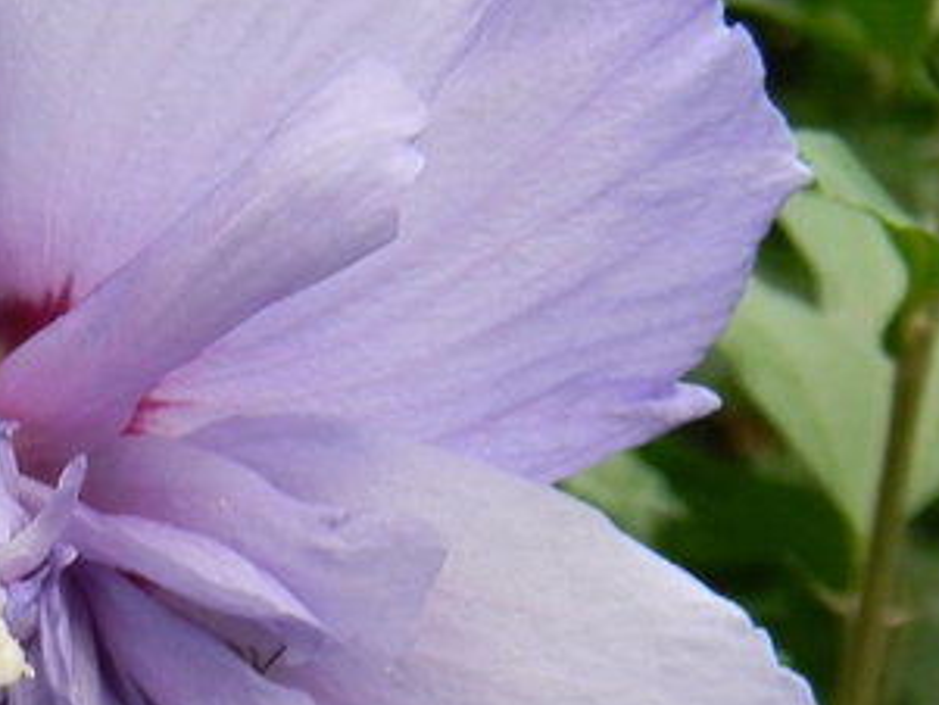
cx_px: -9
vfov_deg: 9.2
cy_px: 618
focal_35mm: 160
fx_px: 4342
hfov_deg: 12.2
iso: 180
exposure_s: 1/30
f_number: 3.9
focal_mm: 8.6
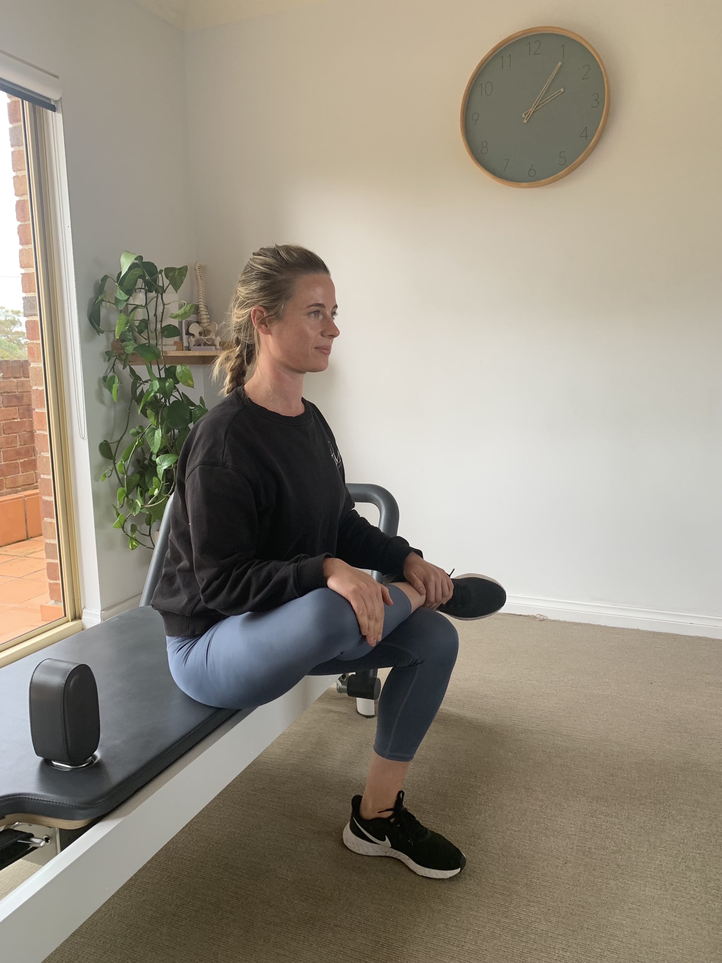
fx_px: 723
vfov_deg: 67.3
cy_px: 482
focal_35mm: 26
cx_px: 361
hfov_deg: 53.1
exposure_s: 1/113
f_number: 1.8
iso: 100
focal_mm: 4.25
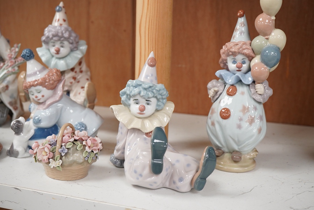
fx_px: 392
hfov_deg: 43.6
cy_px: 105
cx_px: 157
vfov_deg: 29.9
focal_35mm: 45
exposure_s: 1/125
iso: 1250
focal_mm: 30
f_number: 8
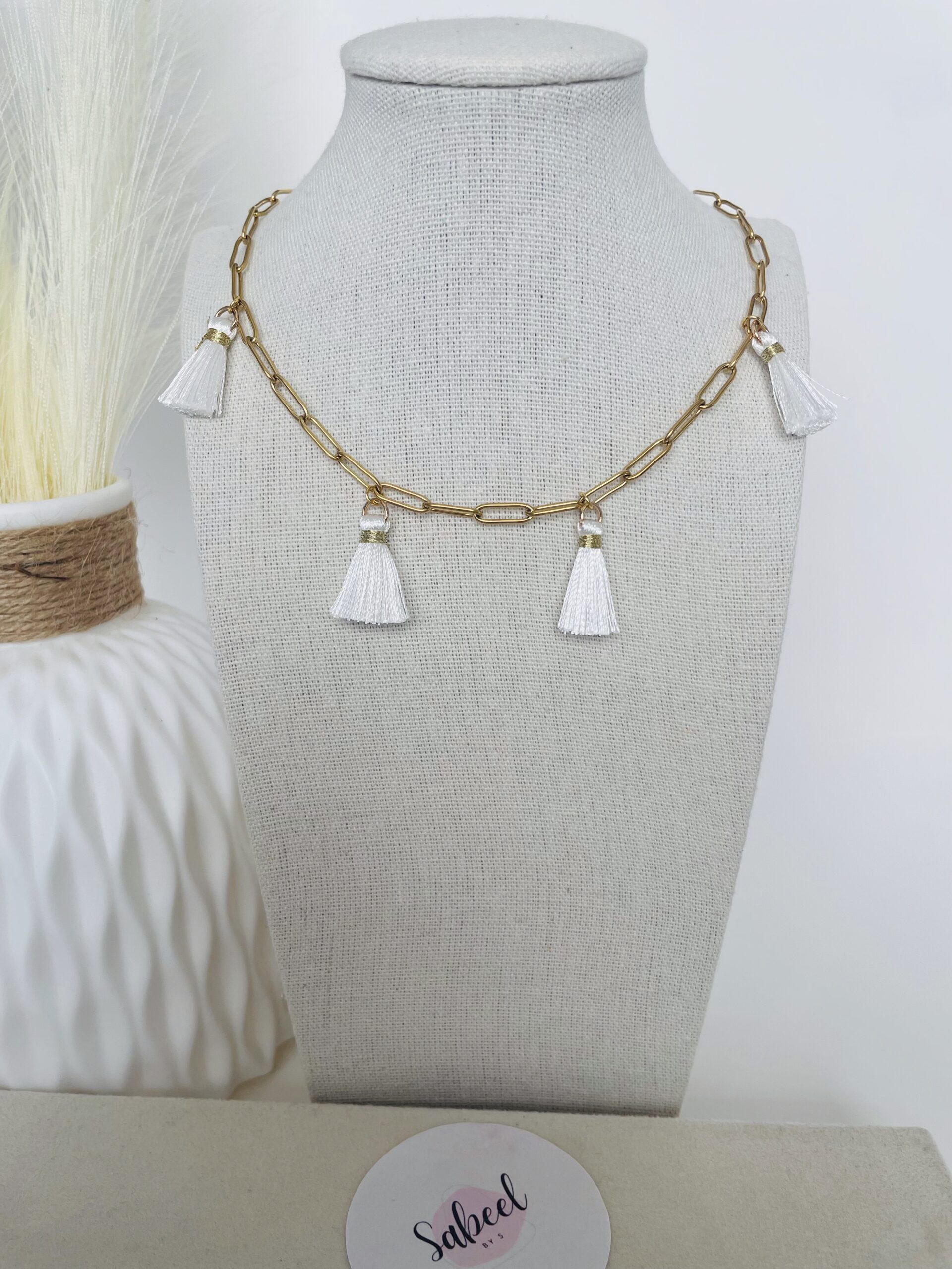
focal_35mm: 26
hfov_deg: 53.1
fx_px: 953
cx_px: 476
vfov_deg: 67.3
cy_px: 634
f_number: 1.6
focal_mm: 4.2
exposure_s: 1/179
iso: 40
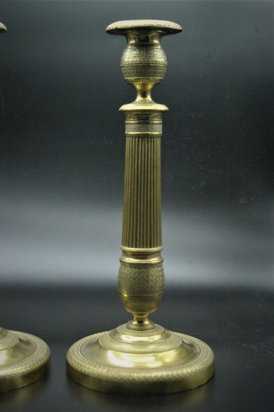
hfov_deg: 34.1
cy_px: 206
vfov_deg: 49.6
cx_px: 137
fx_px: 446
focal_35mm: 39
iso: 1600
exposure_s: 1/90
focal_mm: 26
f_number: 6.7
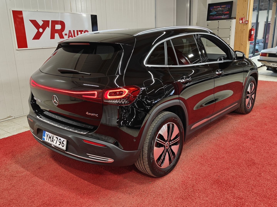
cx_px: 138
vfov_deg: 45.4
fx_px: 248
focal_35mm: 31
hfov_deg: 58.4
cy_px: 104
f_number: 1.8
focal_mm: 5.59
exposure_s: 1/60
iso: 100
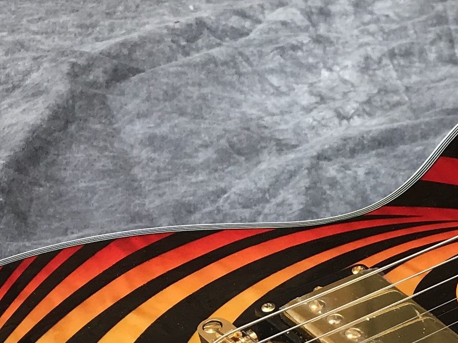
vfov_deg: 12.9
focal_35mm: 109
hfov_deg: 17.1
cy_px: 505
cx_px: 576
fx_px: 1442
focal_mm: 3.99
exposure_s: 1/509
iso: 20
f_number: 1.8
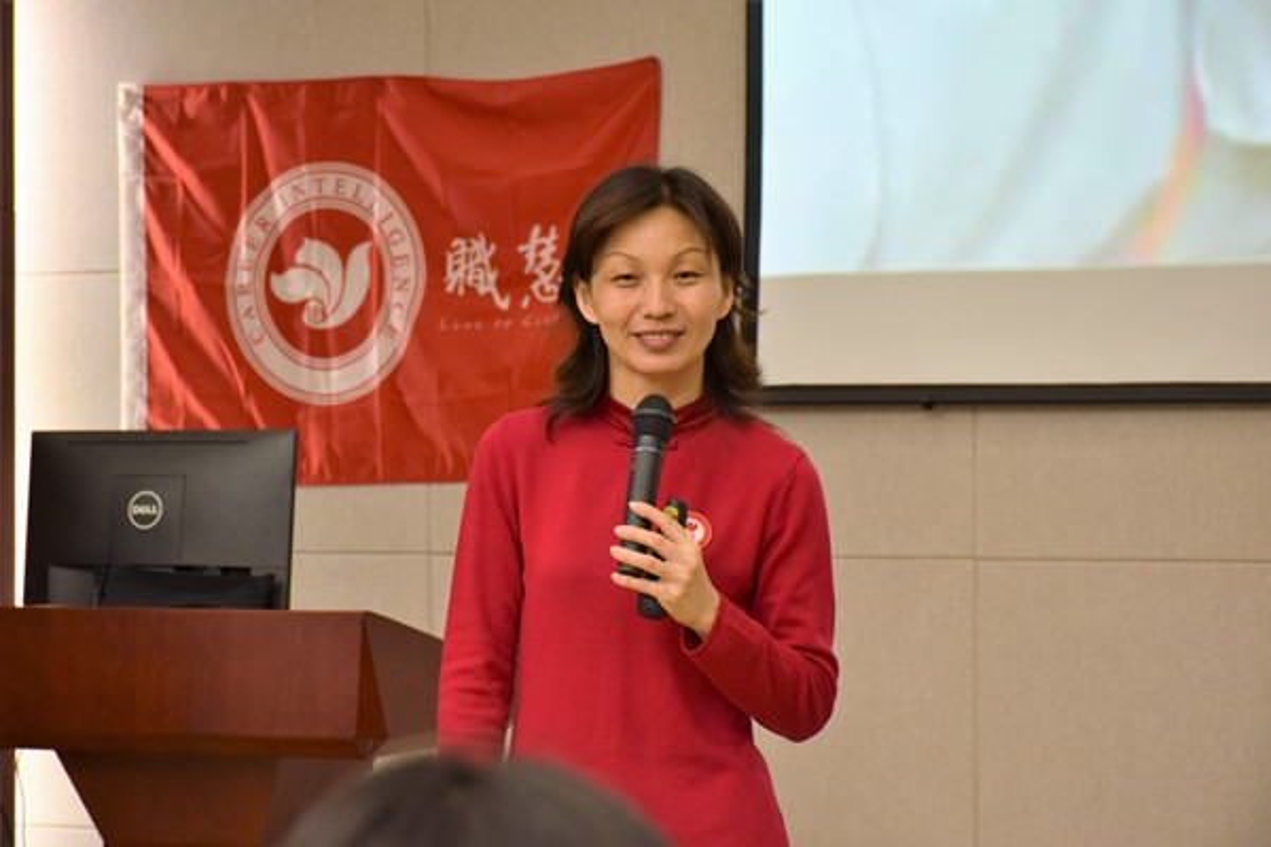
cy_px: 424
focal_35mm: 112
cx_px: 636
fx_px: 3972
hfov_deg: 18.2
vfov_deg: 12.2
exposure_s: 1/60
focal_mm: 75
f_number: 7.1
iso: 800
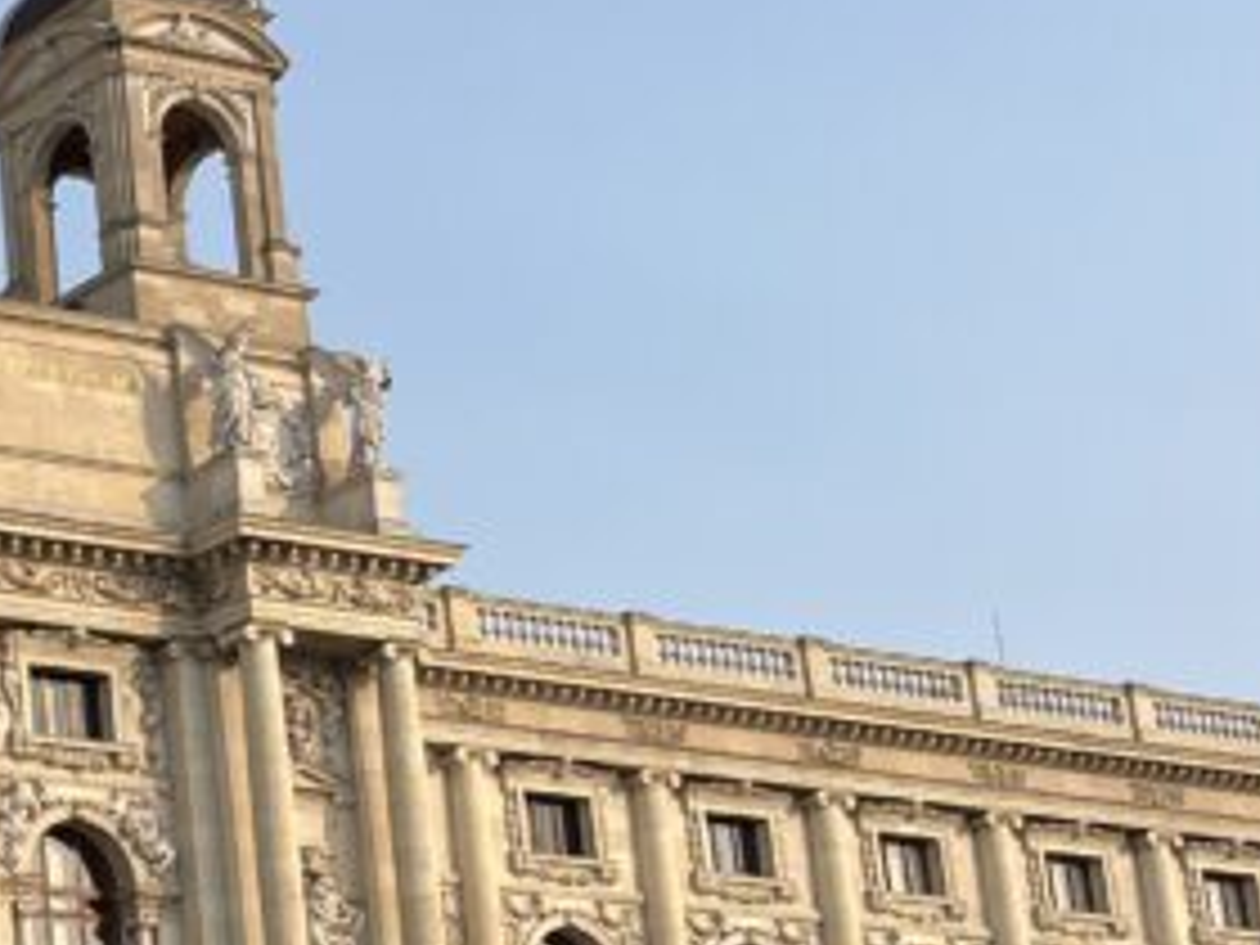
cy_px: 734
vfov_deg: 15.5
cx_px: -832
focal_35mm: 95
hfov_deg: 17.6
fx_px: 3458
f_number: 1.6
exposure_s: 1/2632
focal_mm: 5.1
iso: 50
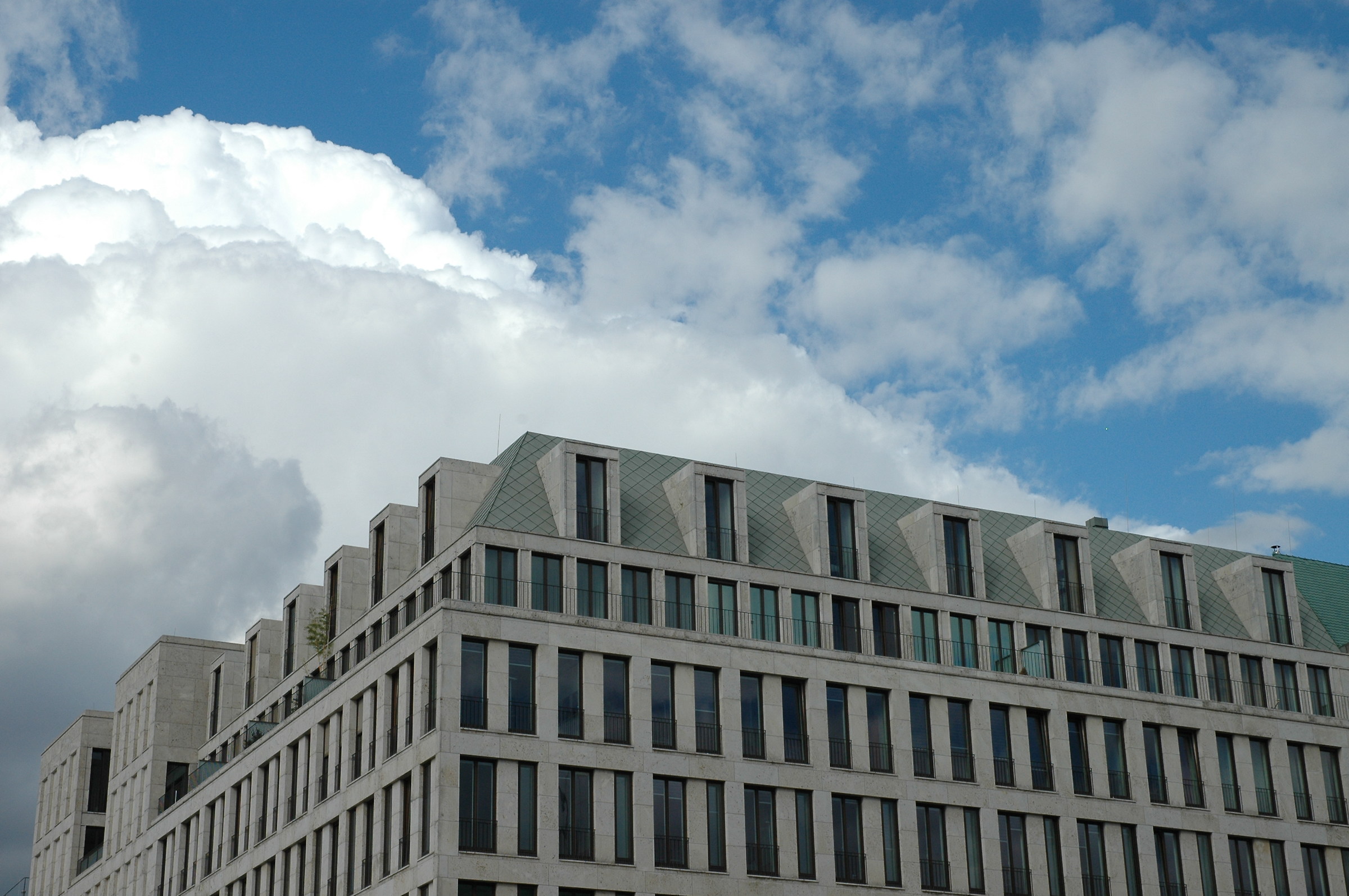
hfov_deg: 33.4
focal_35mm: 60
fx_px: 2246
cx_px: 674
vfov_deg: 22.6
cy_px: 448
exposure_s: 1/500
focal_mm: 40
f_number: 11
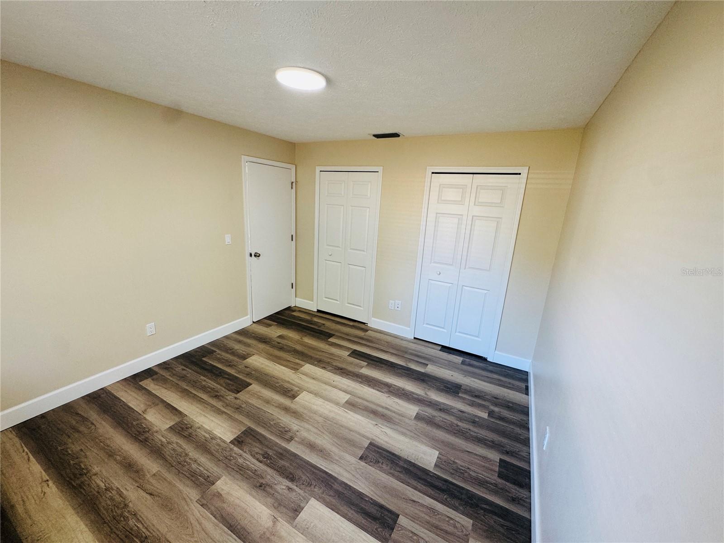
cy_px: 272
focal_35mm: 14
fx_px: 293
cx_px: 362
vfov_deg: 85.7
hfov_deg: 102.1
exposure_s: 1/99
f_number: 2.2
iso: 125
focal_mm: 2.22
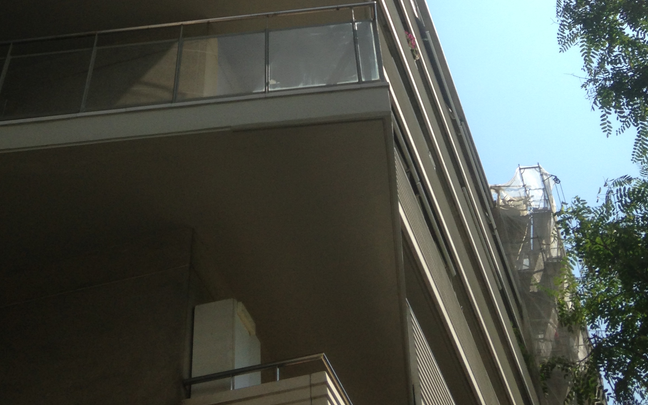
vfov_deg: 20.5
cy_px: -92
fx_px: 1042
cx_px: 280
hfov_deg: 34.5
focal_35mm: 59
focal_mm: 4.13
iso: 50
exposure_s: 1/1550
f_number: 2.4
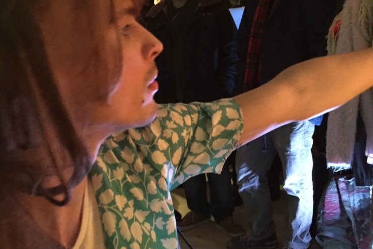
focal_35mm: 46
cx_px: 223
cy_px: 117
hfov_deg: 42.6
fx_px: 477
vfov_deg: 29.2
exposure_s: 1/17
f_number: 2.2
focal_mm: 4.15
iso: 1000
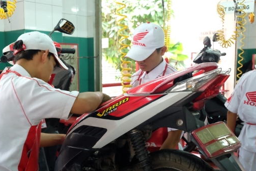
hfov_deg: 41.0
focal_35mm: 48
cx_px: 107
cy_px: 108
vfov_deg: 28.0
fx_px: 341
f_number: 5
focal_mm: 25.4
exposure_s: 1/60
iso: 3200
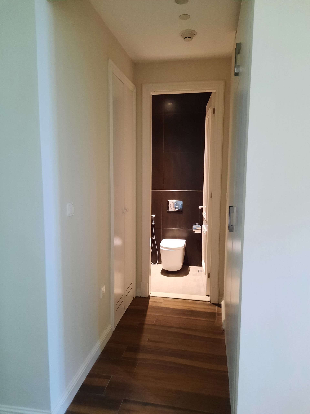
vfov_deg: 69.4
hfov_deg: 54.9
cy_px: 207
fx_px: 299
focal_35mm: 25
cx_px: 155
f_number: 2
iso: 320
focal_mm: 4.6
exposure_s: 1/25
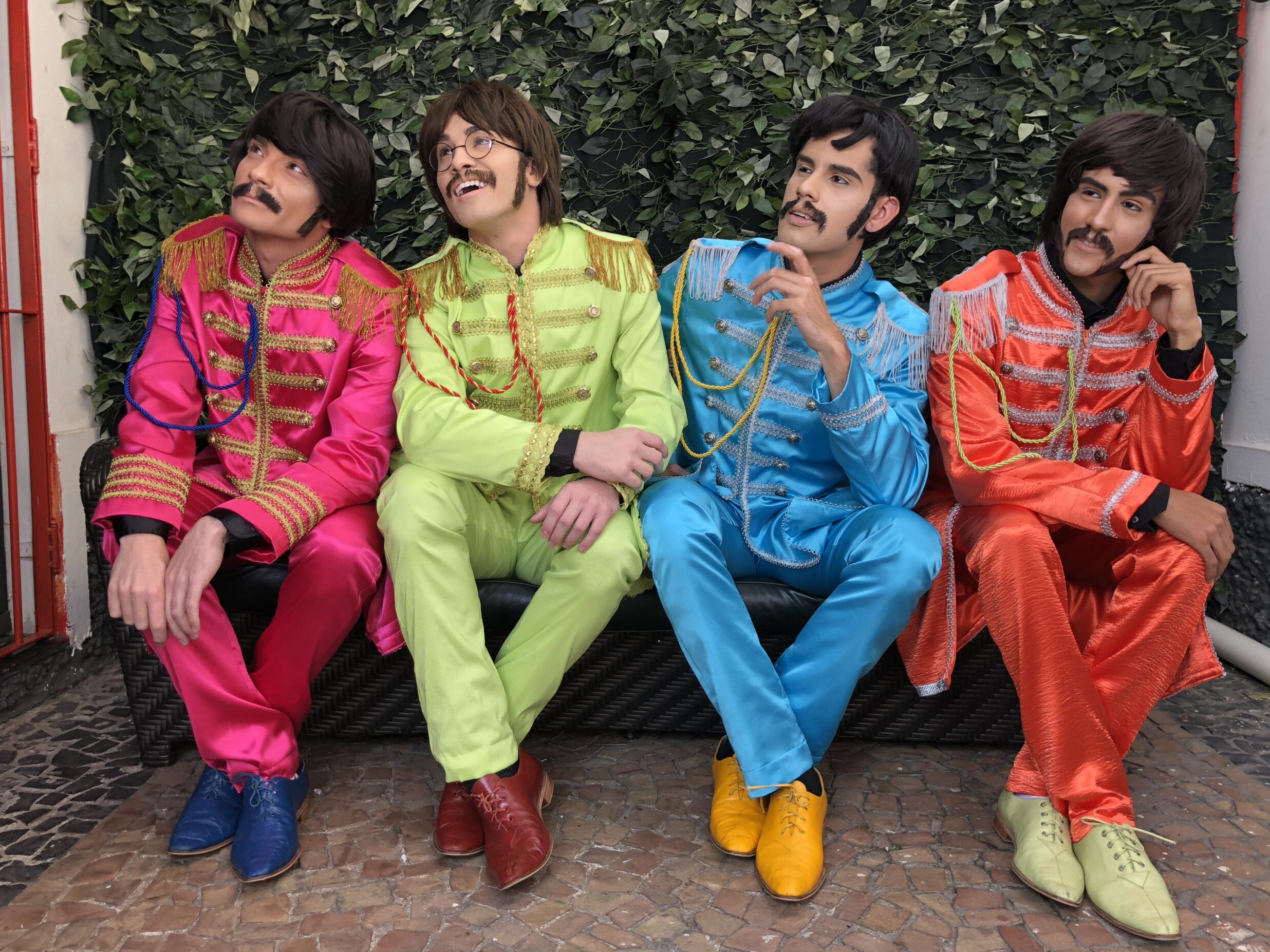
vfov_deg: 48.2
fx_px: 1064
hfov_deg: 61.7
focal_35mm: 29
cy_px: 469
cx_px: 632
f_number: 1.8
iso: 50
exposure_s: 1/120
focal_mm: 4
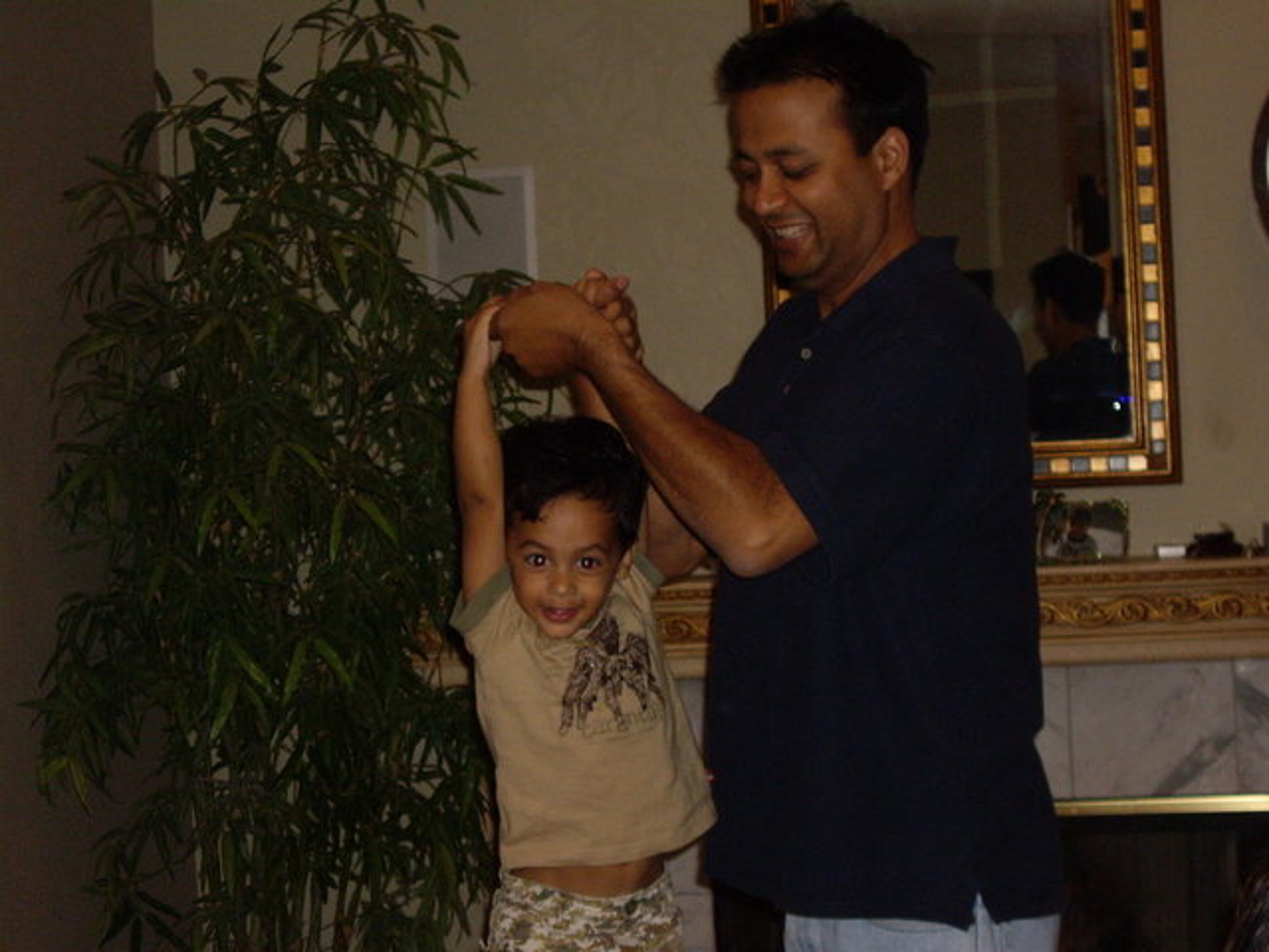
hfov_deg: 24.7
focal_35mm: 79
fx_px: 2896
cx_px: 634
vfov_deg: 18.7
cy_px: 476
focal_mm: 12.8
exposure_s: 1/80
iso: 200
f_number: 4.1
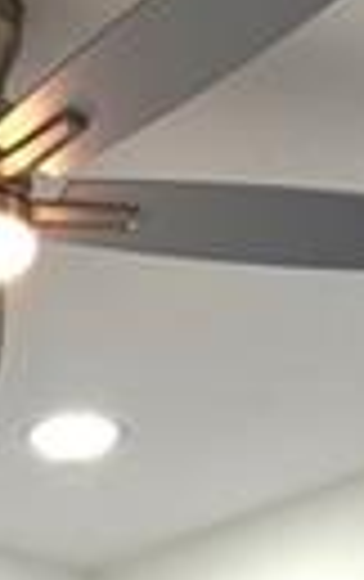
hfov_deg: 8.4
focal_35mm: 151
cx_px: -292
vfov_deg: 11.2
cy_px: 1461
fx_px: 2389
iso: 100
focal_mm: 6.76
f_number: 1.78
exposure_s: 1/231
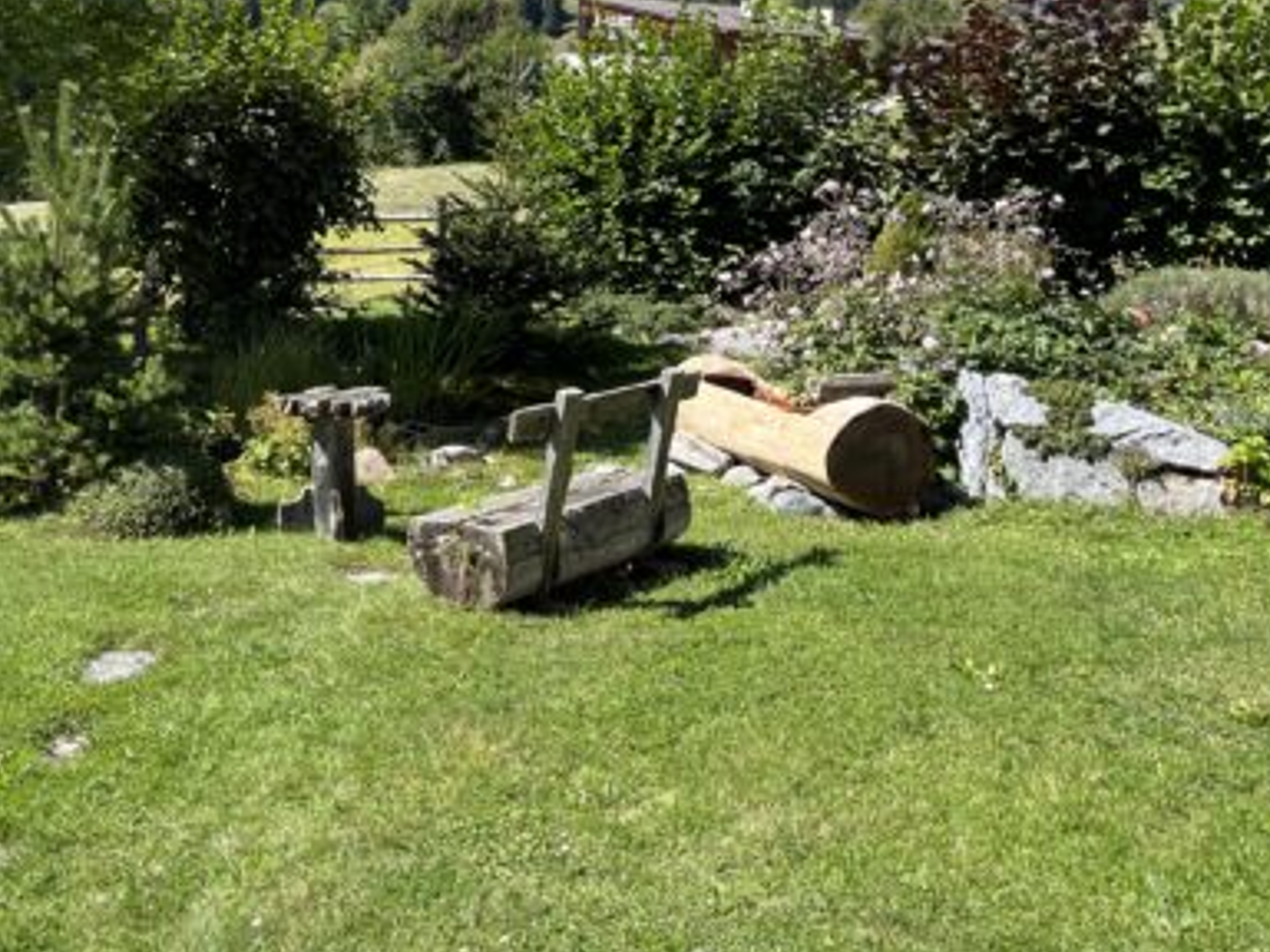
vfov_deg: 26.9
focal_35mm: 52
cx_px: 208
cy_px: 63
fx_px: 1908
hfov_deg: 35.3
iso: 50
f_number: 1.6
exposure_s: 1/1441
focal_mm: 5.1
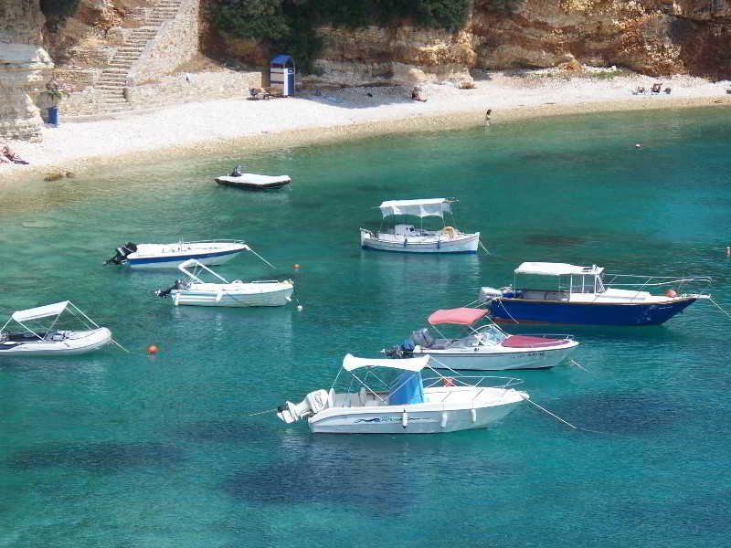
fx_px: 2893
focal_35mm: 137
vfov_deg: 10.8
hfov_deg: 14.4
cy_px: 274
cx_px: 366
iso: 80
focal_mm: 28.83
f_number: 4.4
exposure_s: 1/640
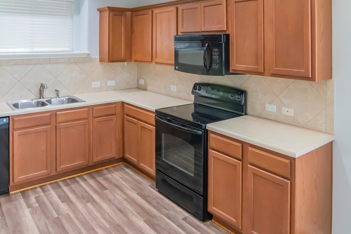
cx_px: 169
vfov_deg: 49.5
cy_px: 109
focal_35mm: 26
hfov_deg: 69.4
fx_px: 254
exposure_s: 1/125
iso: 2000
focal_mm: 14
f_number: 4
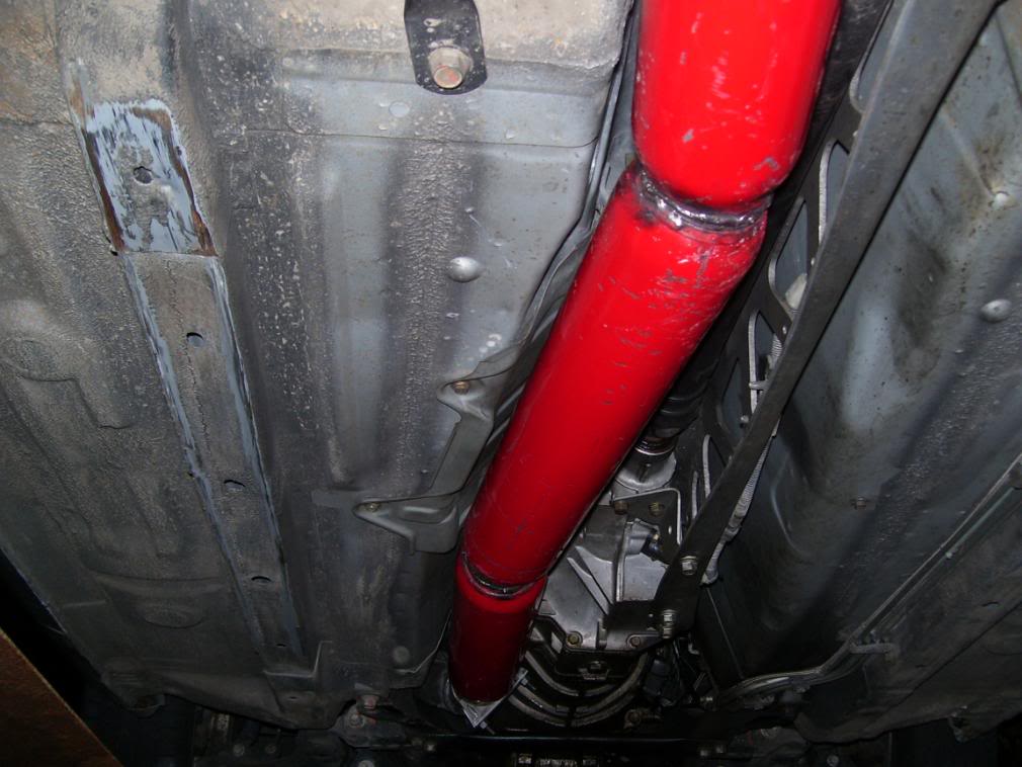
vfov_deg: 39.7
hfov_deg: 51.3
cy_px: 384
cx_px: 511
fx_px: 1063
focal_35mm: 36
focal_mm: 6
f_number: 2.7
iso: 80
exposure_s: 1/60
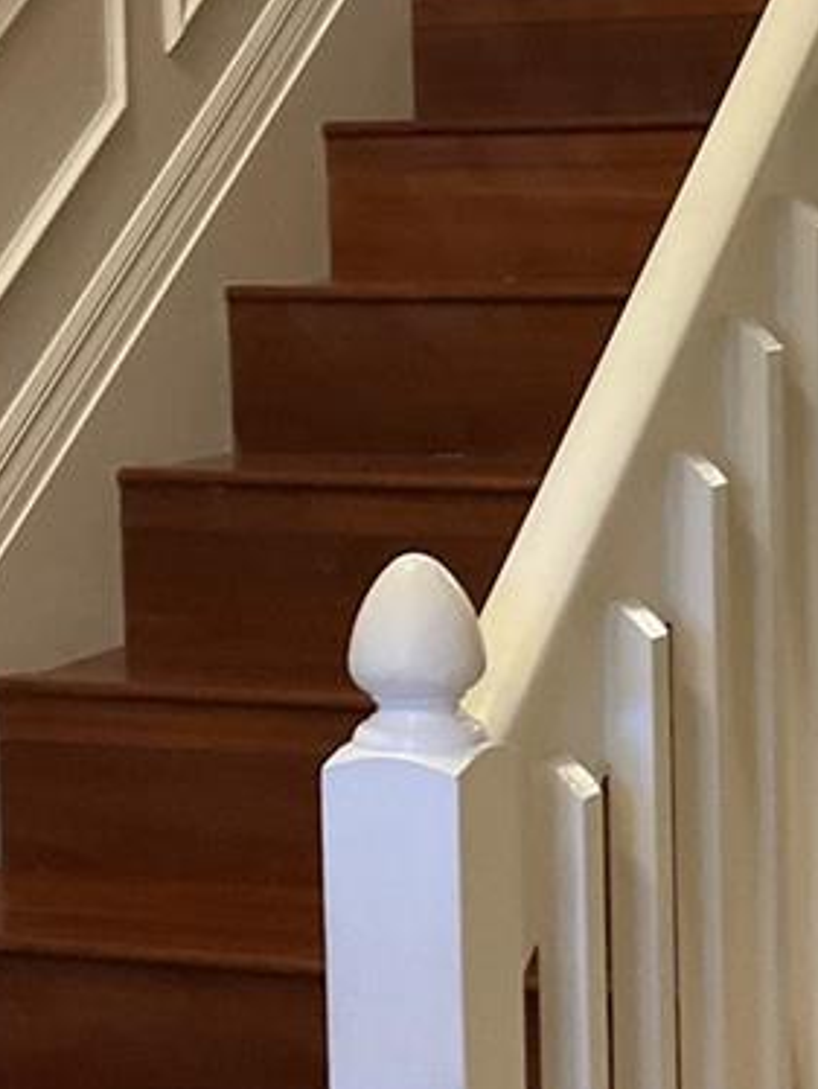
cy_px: 550
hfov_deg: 15.8
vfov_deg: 21.1
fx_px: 2927
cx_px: 667
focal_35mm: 93
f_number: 1.8
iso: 250
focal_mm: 3
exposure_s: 1/60
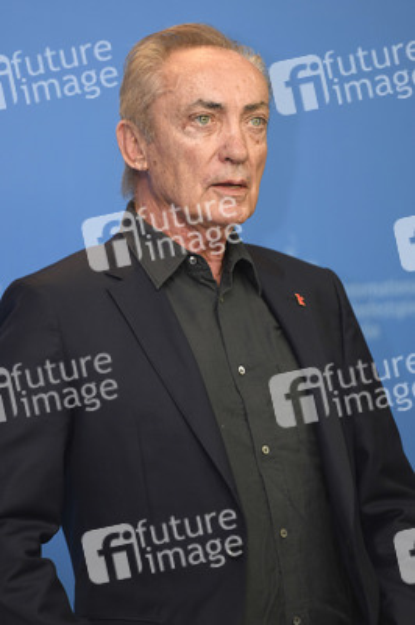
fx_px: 3464
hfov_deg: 6.9
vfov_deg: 10.3
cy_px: 312
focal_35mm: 200
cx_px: 208
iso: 800
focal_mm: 200
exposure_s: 1/320
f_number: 3.5
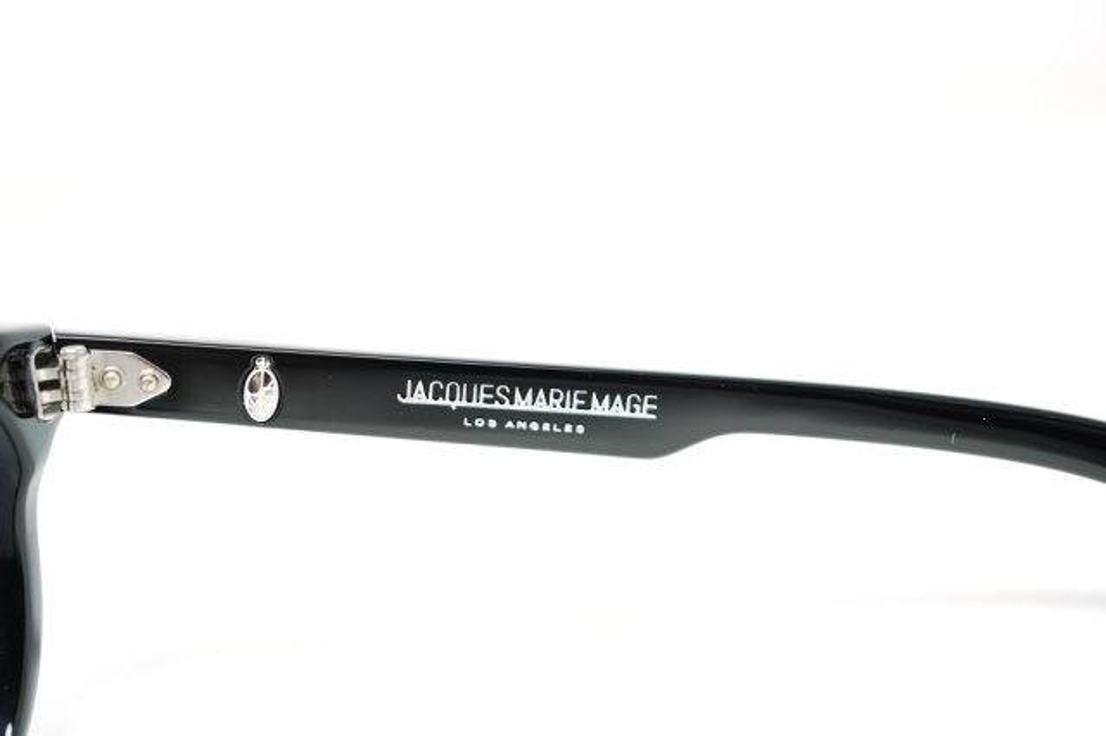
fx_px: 1535
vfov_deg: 27.0
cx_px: 553
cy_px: 368
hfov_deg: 39.6
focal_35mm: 50
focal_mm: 50
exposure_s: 1/40
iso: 250
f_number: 3.2
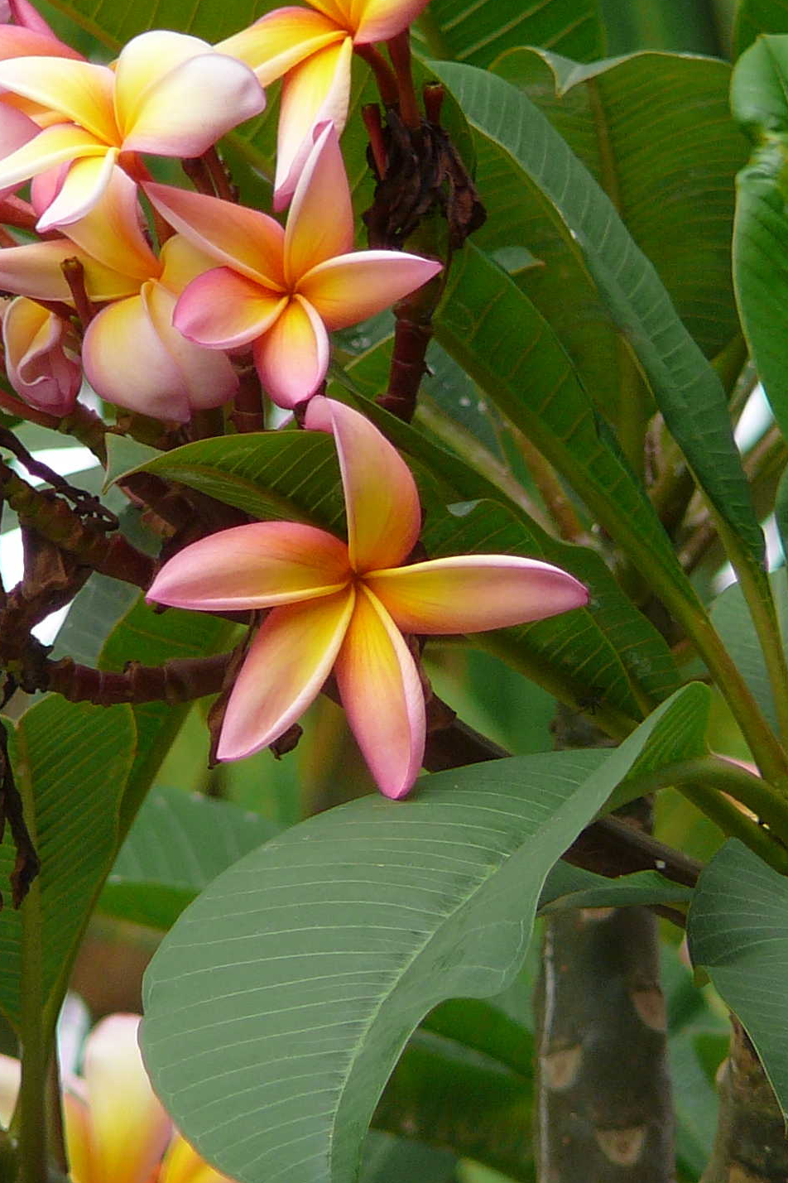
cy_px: 557
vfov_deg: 3.2
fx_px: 21449
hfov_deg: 2.1
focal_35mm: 653
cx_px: 280
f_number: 4.2
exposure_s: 1/250
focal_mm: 52
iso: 80
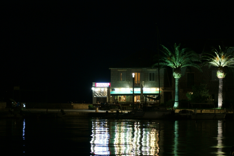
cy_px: 78
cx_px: 117
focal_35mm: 112
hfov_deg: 18.2
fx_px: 732
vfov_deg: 12.2
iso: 400
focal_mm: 75
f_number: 4
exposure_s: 1/3
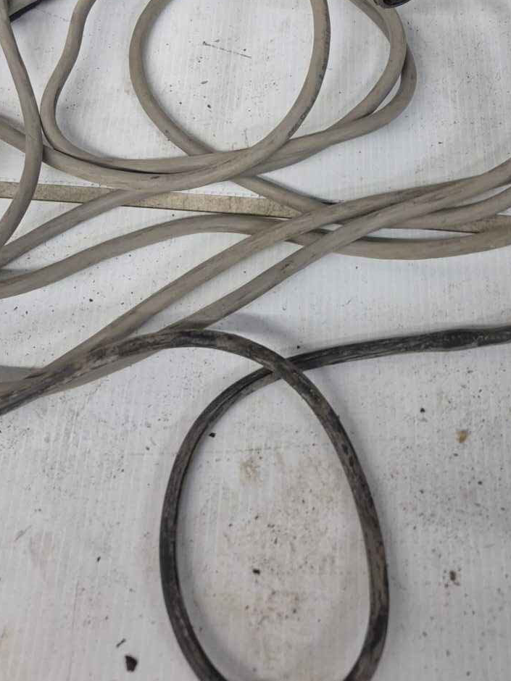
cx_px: 205
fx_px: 925
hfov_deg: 30.8
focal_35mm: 47
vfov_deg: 37.1
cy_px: 37
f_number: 1.8
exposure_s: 1/60
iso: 500
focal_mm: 5.4
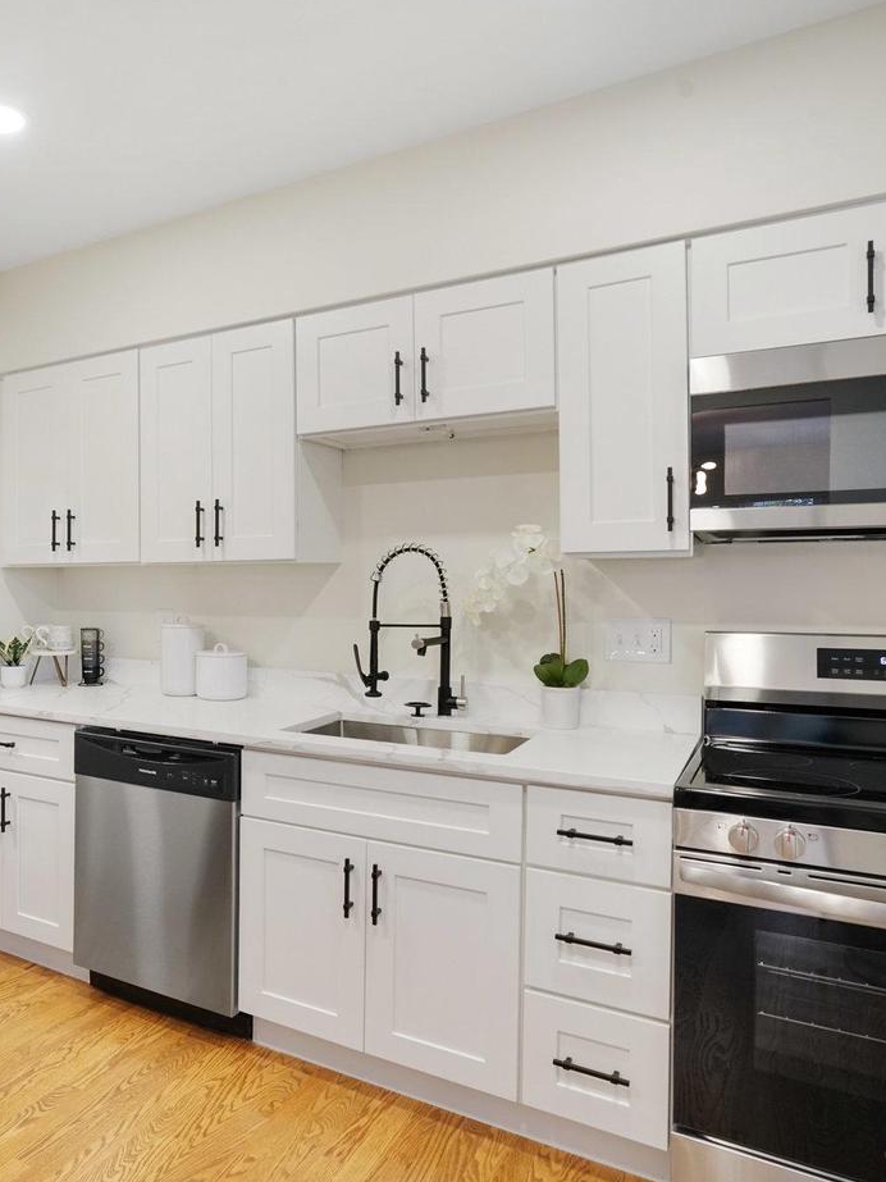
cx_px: 233
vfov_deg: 71.6
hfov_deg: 54.4
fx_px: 819
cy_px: 578
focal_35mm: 24
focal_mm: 16
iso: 1250
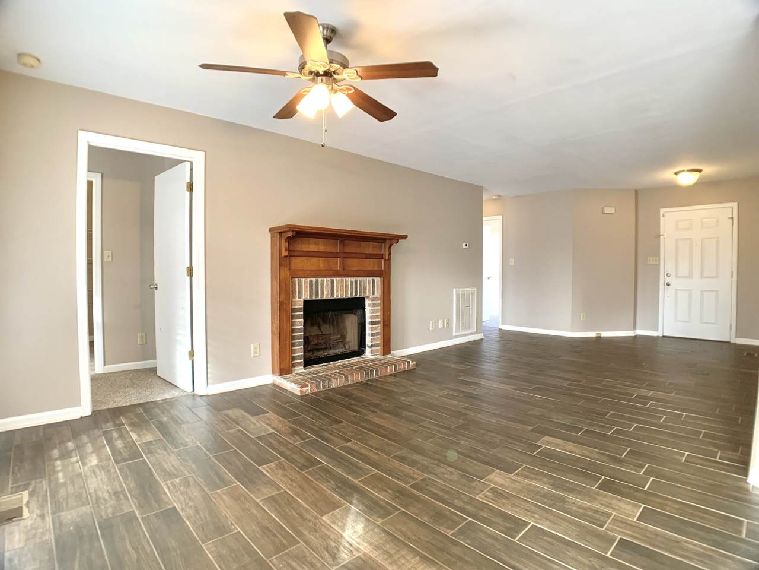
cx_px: 380
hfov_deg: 67.3
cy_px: 285
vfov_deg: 53.1
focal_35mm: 26
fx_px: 570
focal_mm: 4.25
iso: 125
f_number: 1.8
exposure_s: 1/60
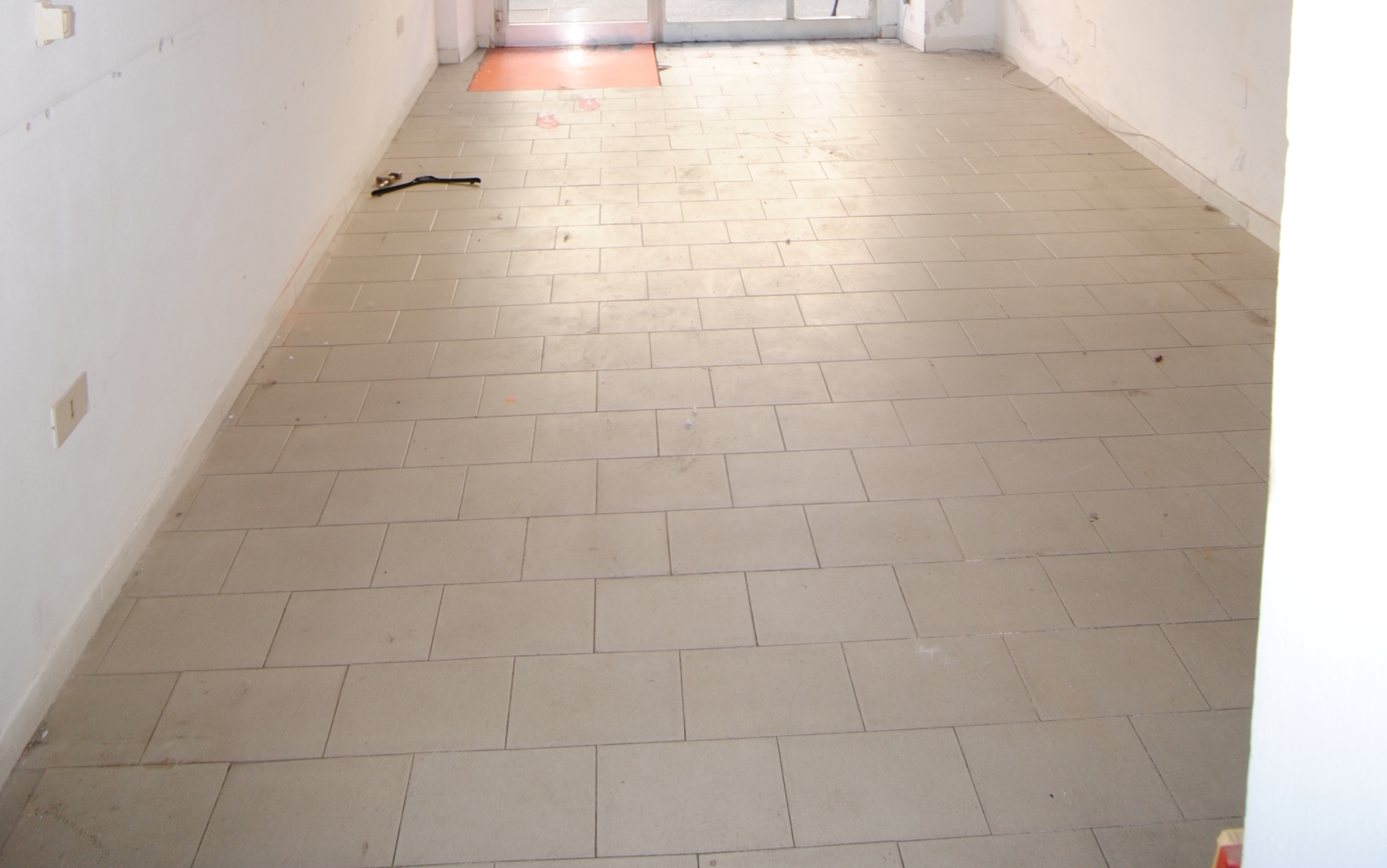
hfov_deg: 66.5
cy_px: -116
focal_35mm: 28
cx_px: 684
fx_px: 1059
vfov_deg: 36.6
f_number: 4.5
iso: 200
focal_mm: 12
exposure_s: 1/80
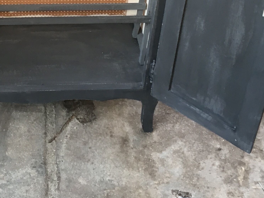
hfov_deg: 24.2
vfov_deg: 18.0
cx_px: 45
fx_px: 602
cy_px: -19
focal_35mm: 79
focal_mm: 4.15
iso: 80
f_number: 2.2
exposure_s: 1/33
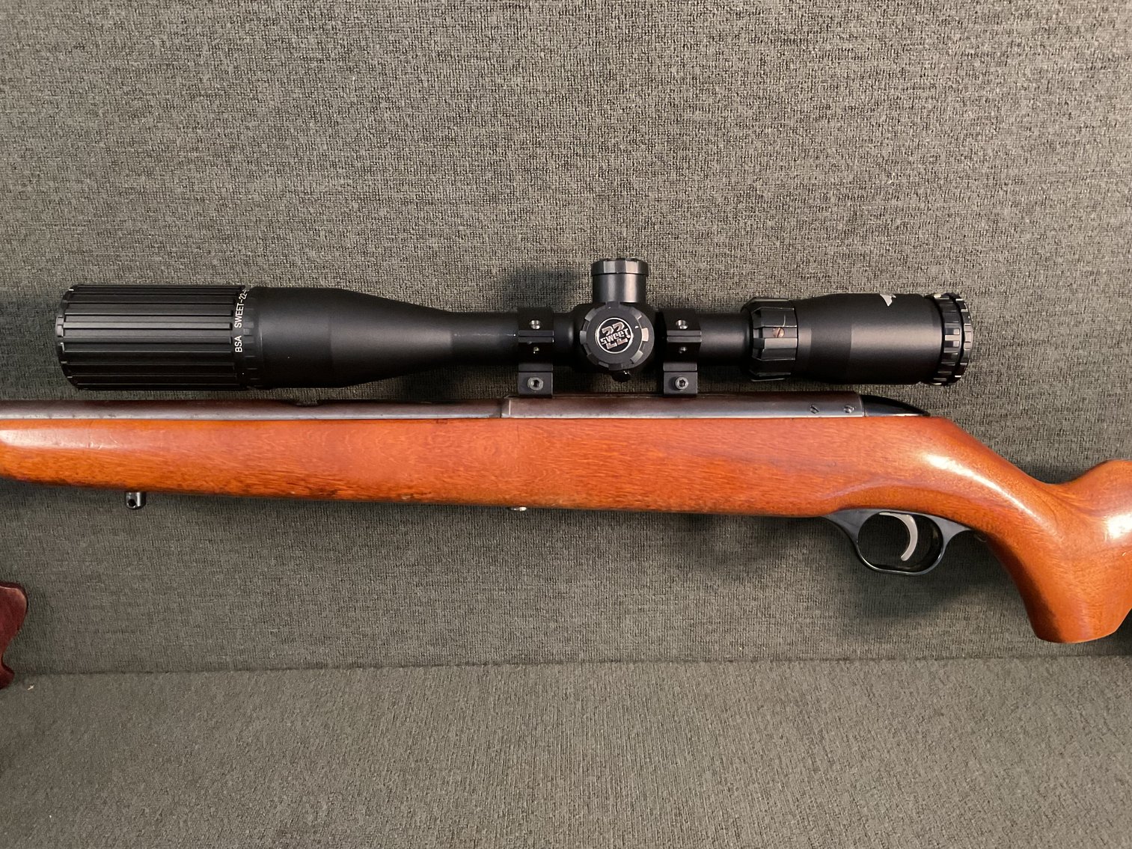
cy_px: 424
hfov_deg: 61.7
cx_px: 566
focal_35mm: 29
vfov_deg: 48.2
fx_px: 948
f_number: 1.8
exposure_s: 1/30
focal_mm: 3
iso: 500
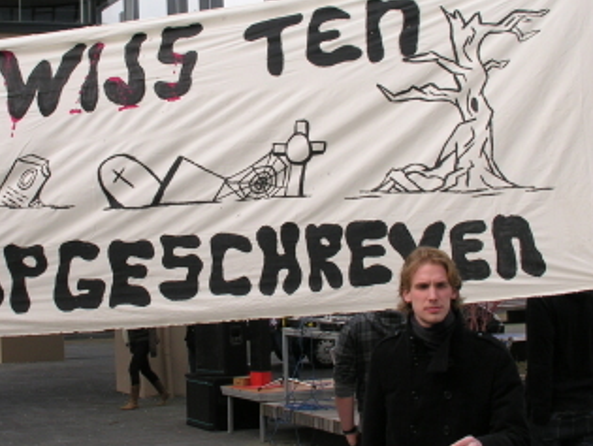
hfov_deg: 27.3
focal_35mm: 71
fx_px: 1218
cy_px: 194
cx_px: 226
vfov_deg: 20.8
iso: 50
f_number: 5.6
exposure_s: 1/138
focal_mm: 8.9
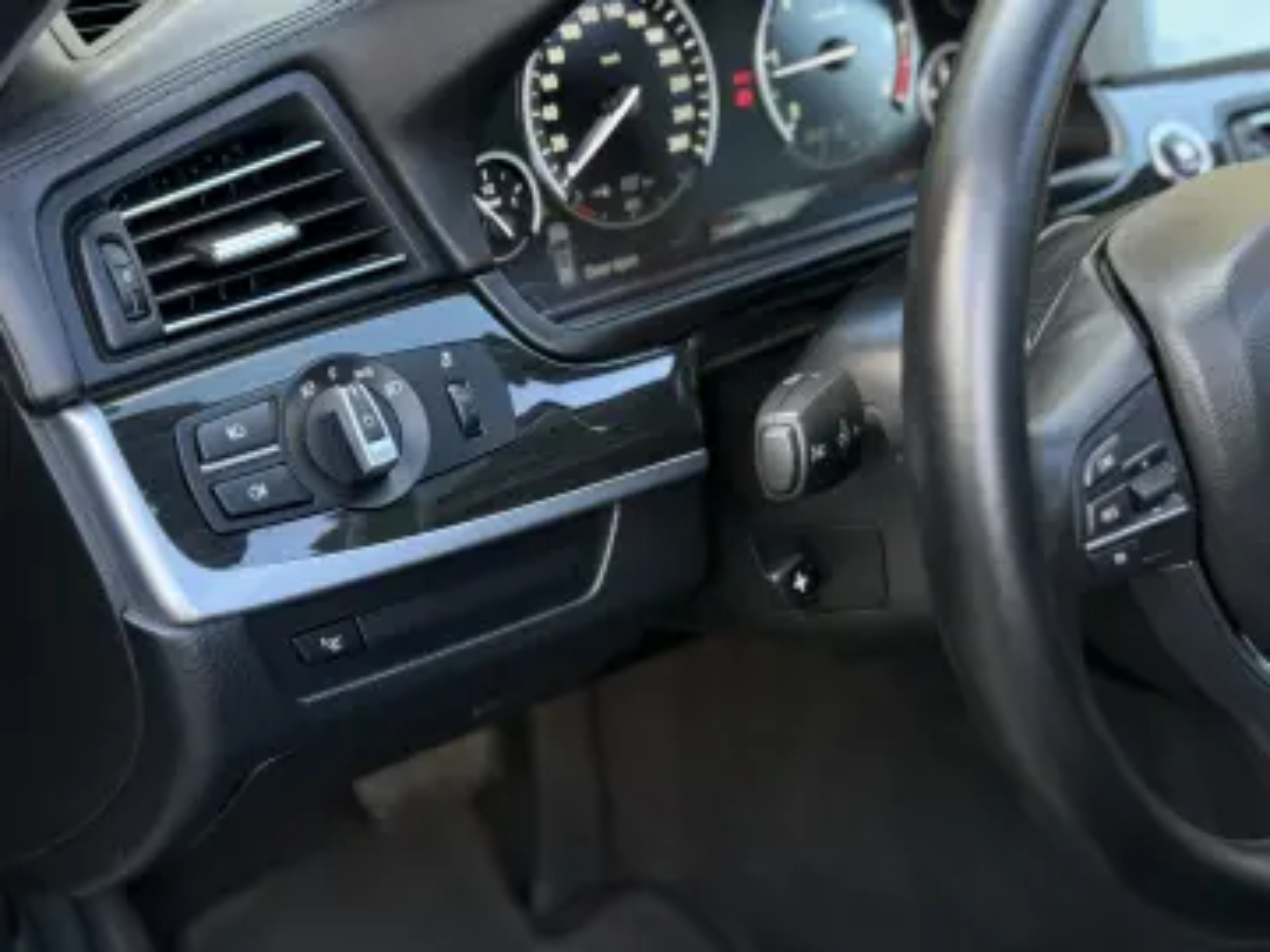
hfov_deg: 39.7
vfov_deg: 30.3
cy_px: 476
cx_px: 635
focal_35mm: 48
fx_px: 1761
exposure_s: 1/86
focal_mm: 6.76
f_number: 1.78
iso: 160
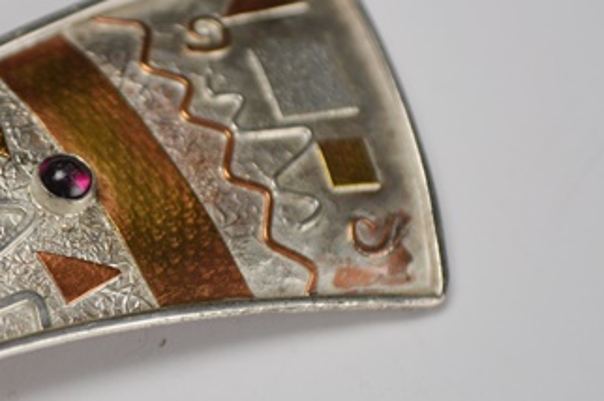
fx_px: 2580
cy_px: 163
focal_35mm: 154
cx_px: 126
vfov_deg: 8.9
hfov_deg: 13.3
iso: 200
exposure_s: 1/160
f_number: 6.3
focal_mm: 55
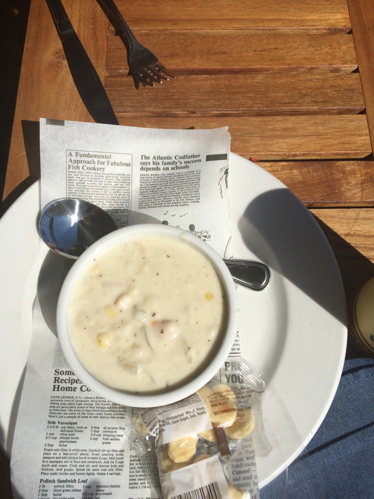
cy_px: 250
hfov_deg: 48.2
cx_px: 187
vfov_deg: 61.7
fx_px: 418
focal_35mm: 29
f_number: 2.2
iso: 40
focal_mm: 4.15
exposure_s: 1/5882
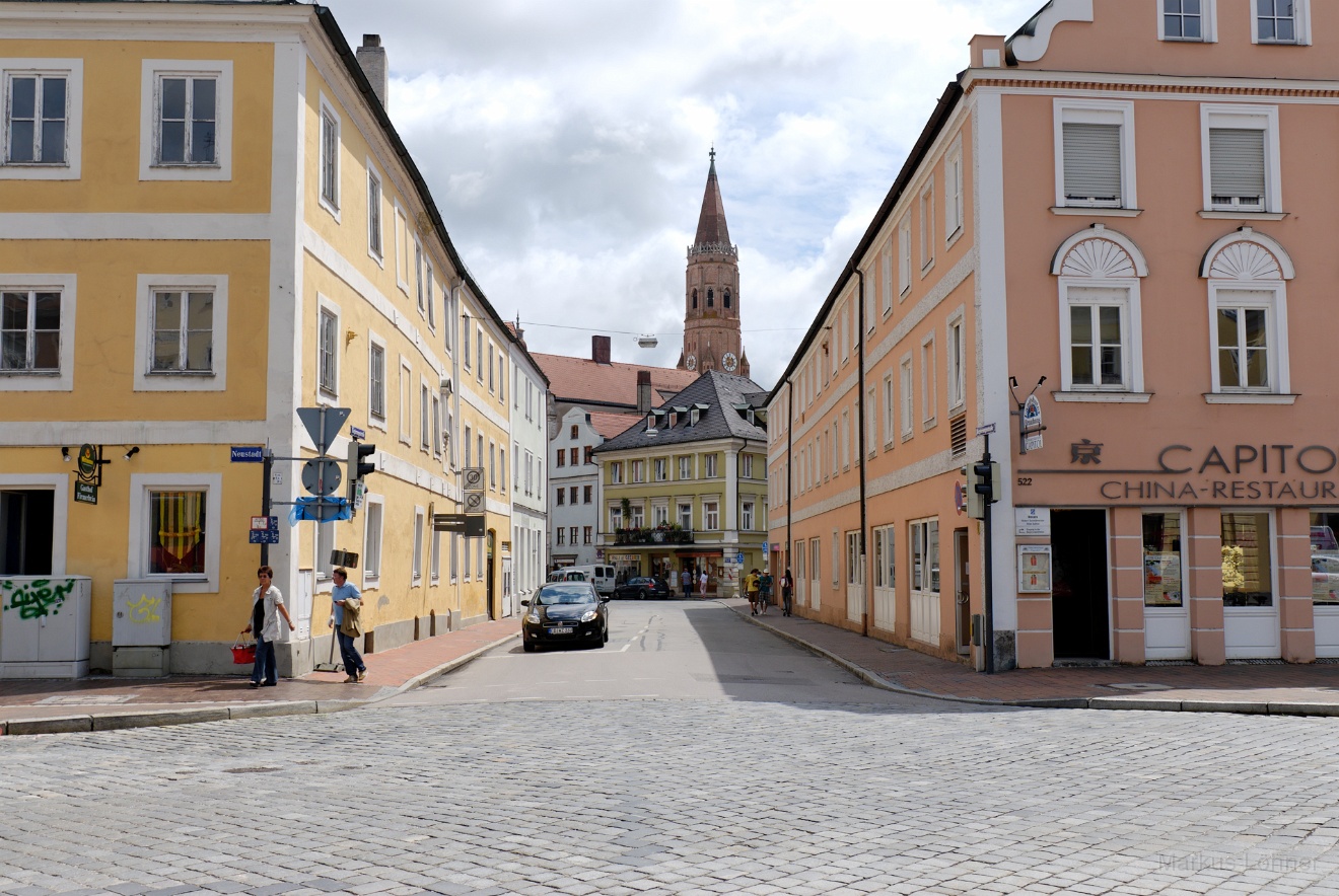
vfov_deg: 37.0
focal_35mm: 36
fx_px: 1341
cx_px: 670
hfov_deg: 53.1
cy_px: 448
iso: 100
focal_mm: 24
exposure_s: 1/320
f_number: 8
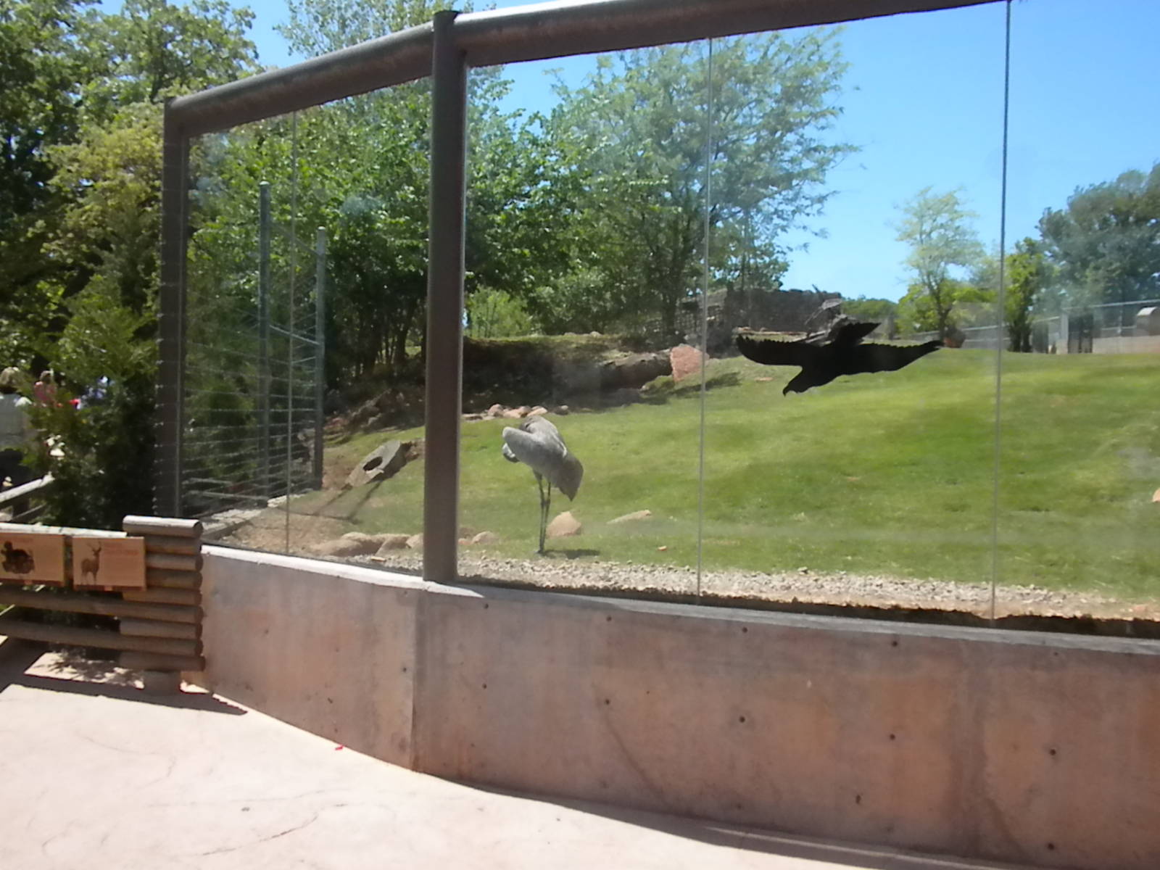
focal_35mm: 37
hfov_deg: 50.1
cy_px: 435
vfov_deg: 38.7
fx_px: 1240
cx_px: 580
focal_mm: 6.6
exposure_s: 1/476
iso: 640
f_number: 10
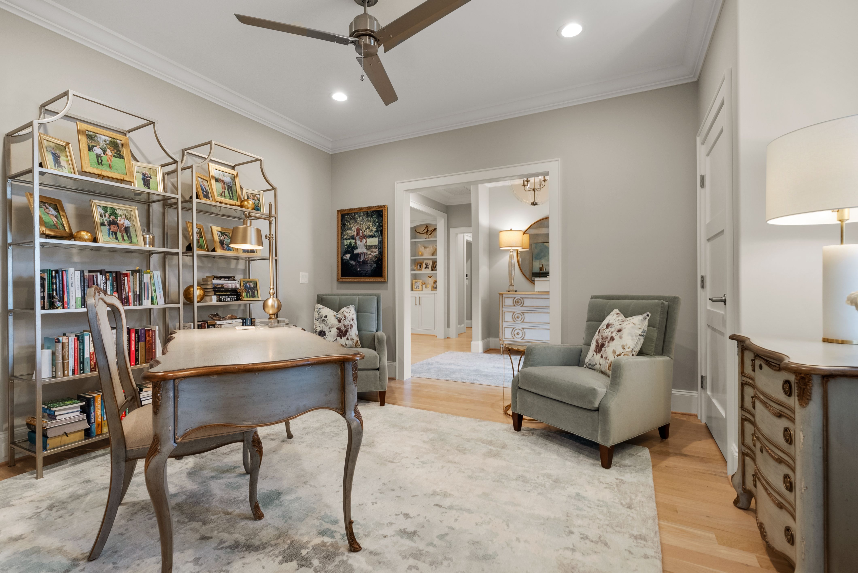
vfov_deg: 73.8
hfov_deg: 96.7
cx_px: 429
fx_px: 382
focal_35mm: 16
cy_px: 286
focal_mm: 16
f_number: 8
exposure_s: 1/2.5
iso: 250
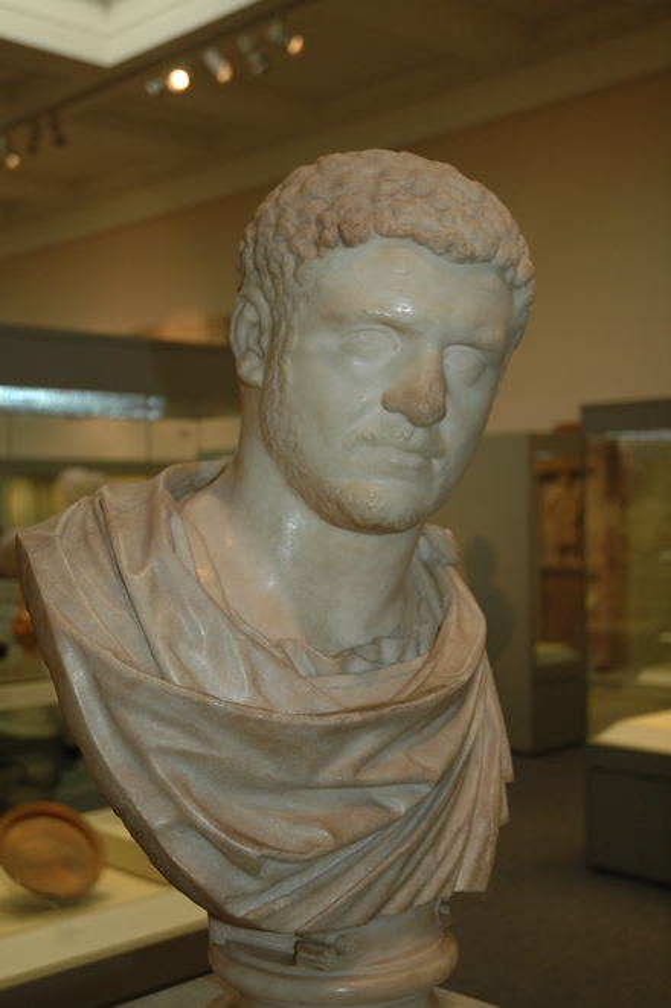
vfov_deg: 42.3
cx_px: 336
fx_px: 1301
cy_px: 504
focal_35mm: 46
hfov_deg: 28.9
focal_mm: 31
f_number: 4
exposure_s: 1/60
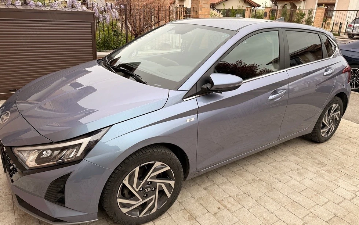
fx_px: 254
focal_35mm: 26
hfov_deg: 70.4
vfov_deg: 47.6
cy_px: 113
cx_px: 177
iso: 64
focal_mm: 6.76
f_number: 1.78
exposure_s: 1/220
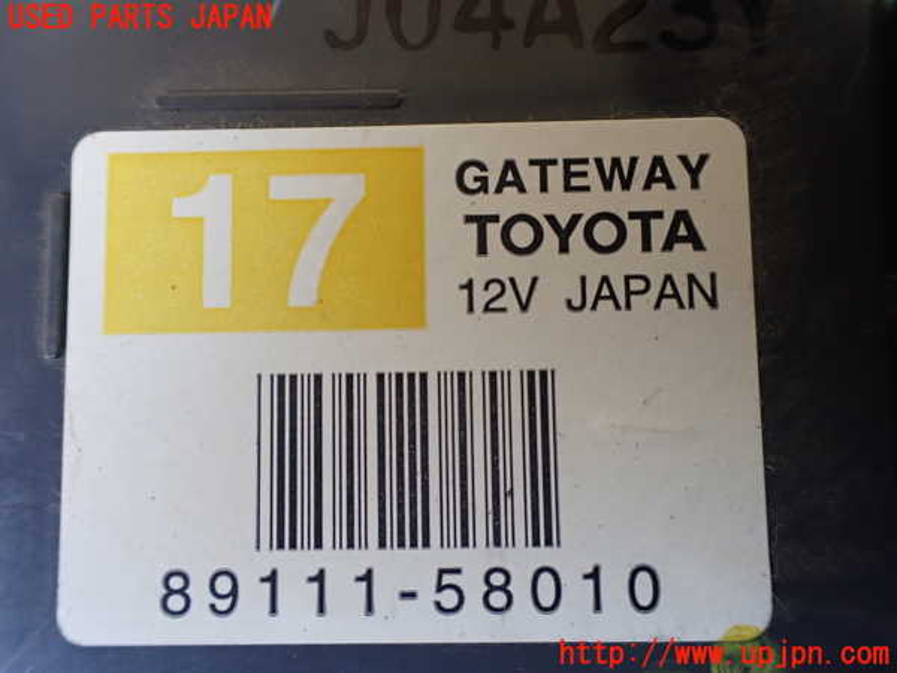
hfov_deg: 60.0
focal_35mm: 30
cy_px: 336
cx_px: 448
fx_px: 777
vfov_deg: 46.8
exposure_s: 1/125
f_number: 2.3
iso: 400
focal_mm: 5.4
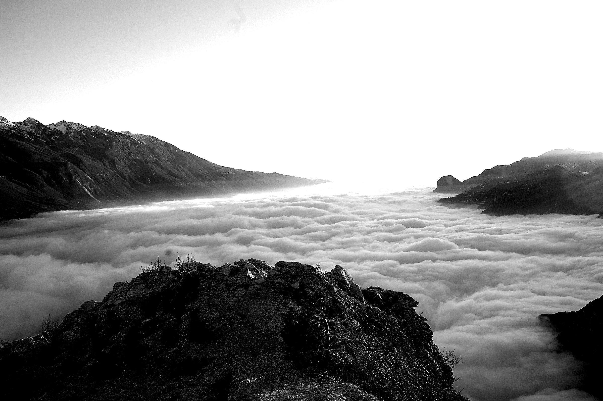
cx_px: 302
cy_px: 200
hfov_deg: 62.0
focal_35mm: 30
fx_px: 502
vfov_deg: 43.5
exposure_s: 1/60
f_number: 9
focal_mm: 20
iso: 200
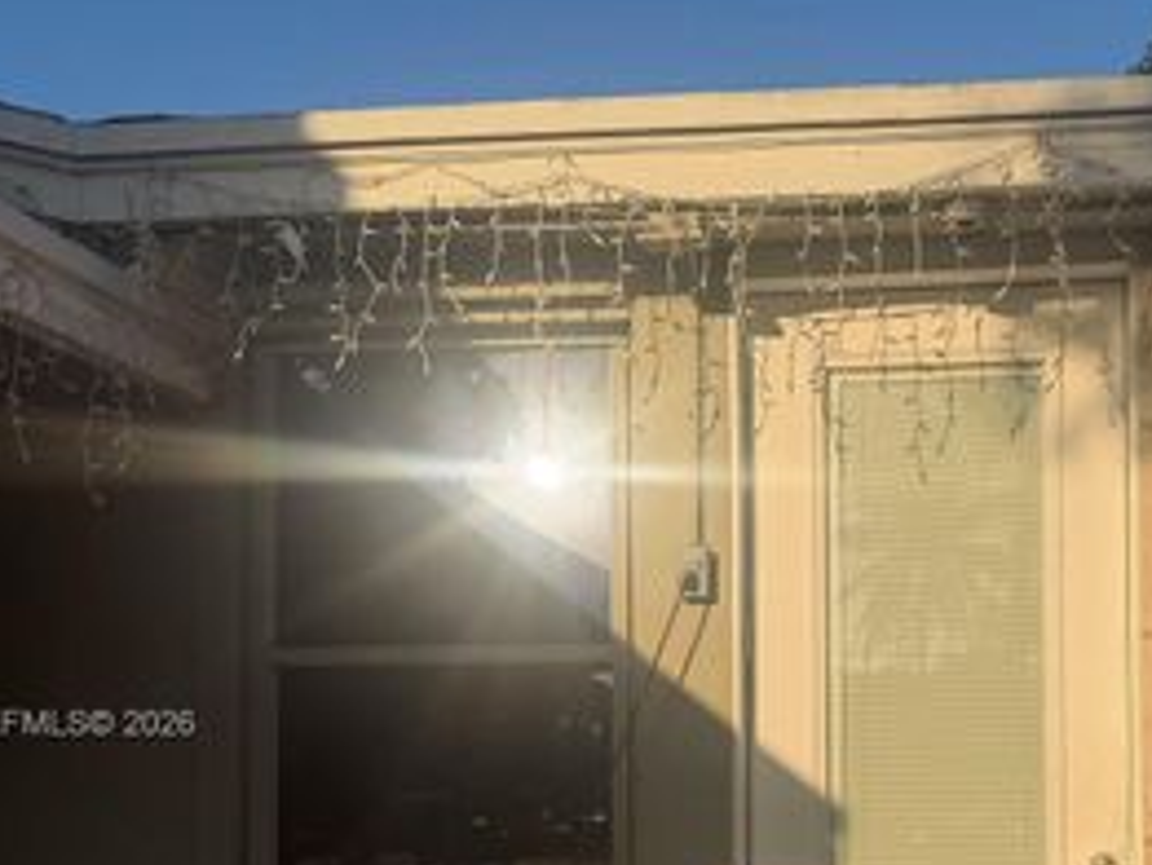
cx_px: 870
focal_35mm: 46
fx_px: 1532
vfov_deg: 30.6
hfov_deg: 40.0
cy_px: 726
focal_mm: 6.76
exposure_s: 1/6711
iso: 80
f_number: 1.78
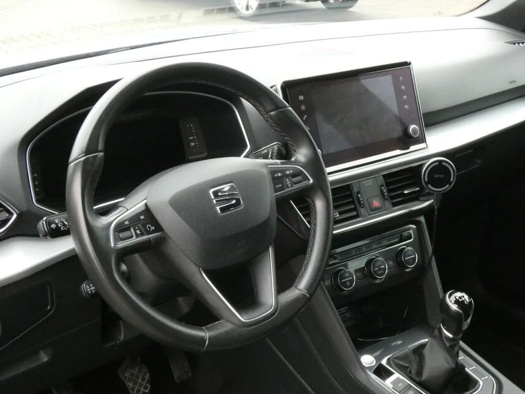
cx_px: 275
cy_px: 209
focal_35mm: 46
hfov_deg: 41.2
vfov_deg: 31.5
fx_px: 697
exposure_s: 1/80
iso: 1250
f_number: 5.6
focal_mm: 6.8
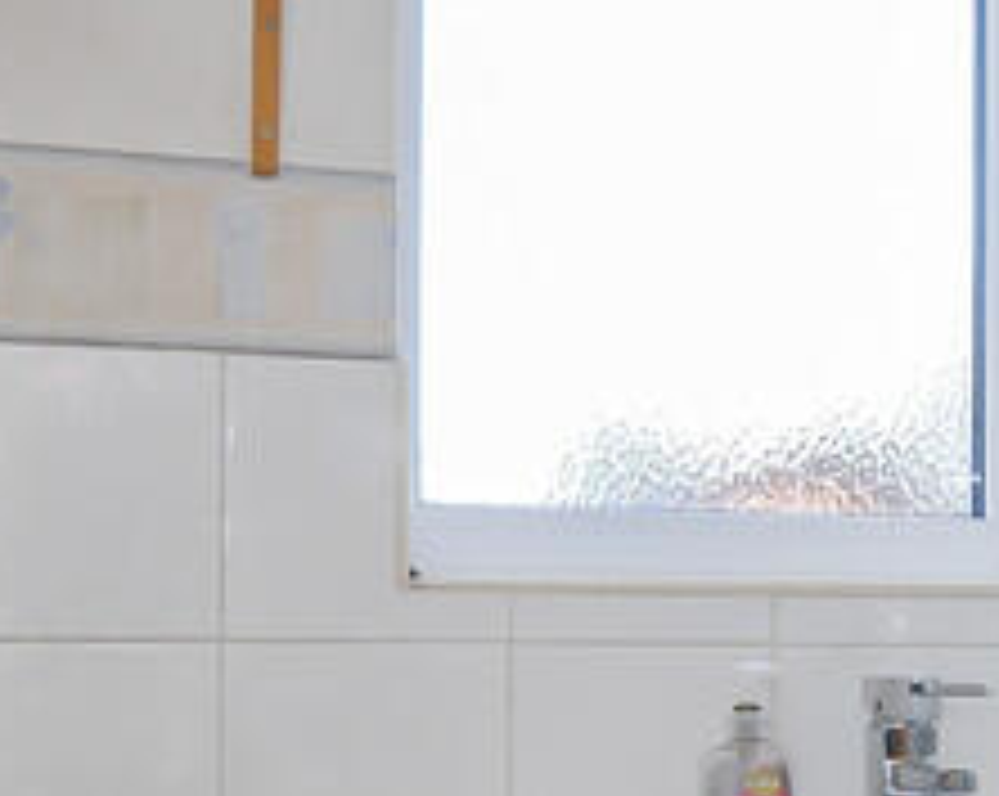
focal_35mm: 65
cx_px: 878
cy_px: 589
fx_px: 1919
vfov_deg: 23.2
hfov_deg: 28.2
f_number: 13
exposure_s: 1/15
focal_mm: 10
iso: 400
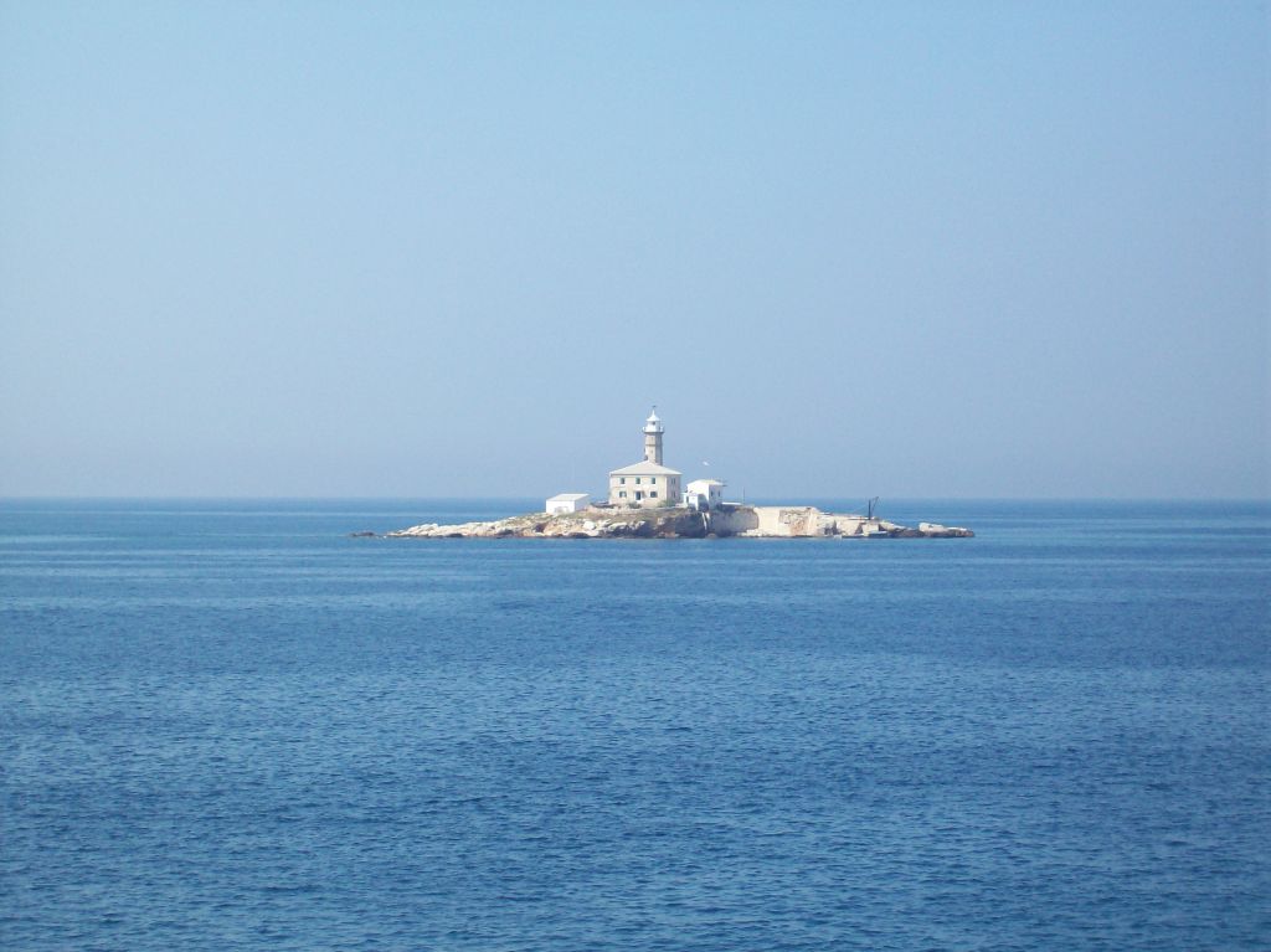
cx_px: 636
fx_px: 3964
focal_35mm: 108
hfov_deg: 18.2
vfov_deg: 13.7
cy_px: 476
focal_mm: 18
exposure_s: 1/674
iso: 80
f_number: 4.8
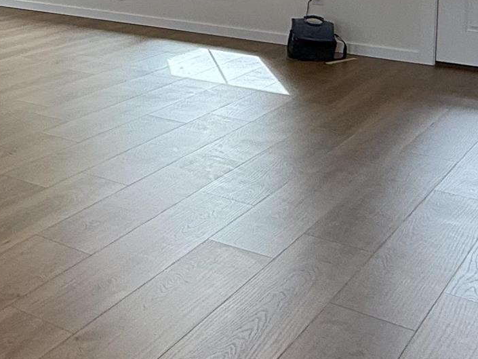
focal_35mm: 61
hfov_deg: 25.3
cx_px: -205
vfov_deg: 22.0
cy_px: -83
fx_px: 842
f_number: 2.2
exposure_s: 1/120
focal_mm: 2.22
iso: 64
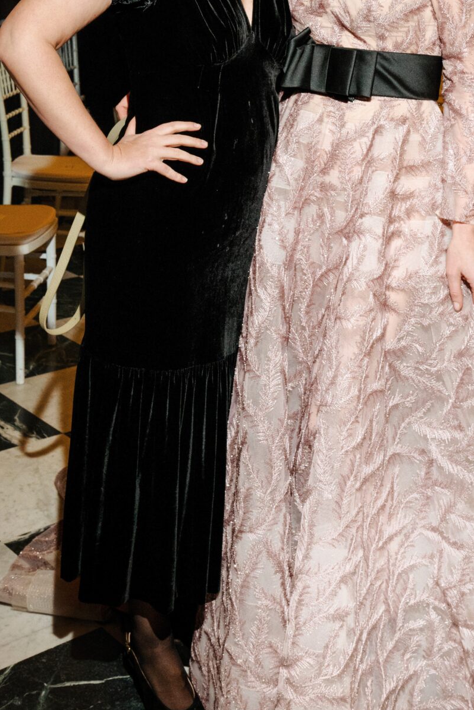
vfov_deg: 32.2
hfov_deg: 22.6
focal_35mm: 60
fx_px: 1185
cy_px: 113
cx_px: 269
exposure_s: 1/60
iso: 800
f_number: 6.3
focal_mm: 28
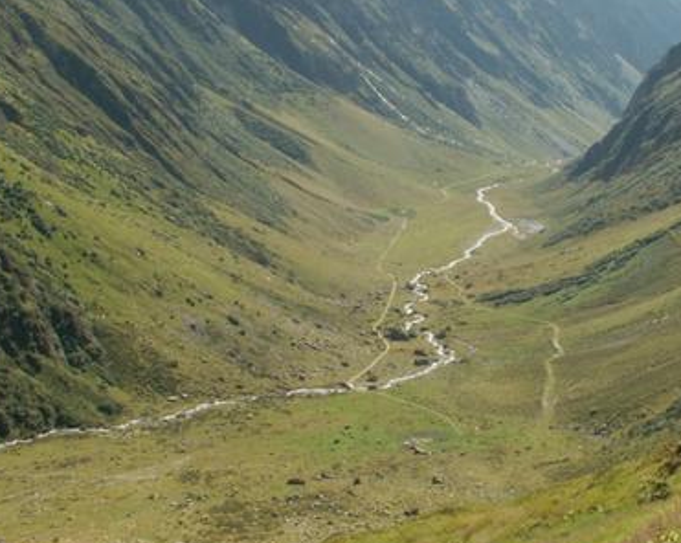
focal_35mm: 59
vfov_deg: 25.8
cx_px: 475
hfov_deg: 31.6
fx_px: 1188
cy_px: 277
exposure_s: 1/100
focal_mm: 5.86
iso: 50
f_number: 8
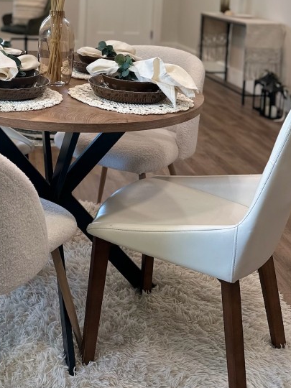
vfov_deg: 36.6
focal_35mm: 48
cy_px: 24
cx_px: 6
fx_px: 538
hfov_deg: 28.5
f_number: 1.78
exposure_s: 1/120
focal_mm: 6.86
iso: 100
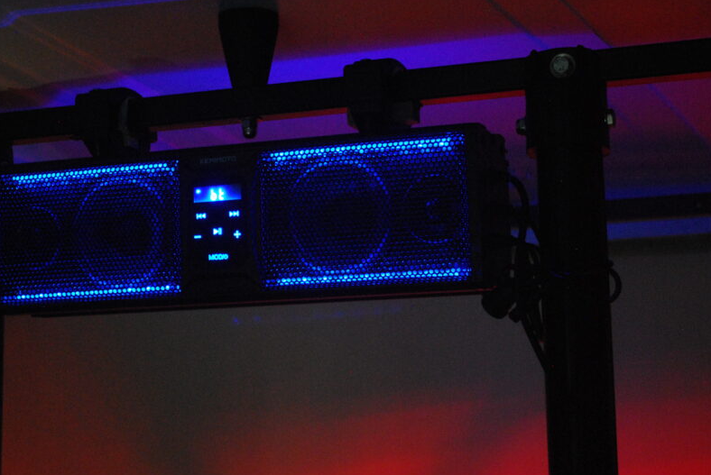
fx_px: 1542
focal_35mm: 78
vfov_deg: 17.5
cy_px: 227
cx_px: 338
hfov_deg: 26.0
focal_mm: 40
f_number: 5.3
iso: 1600
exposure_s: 1/5
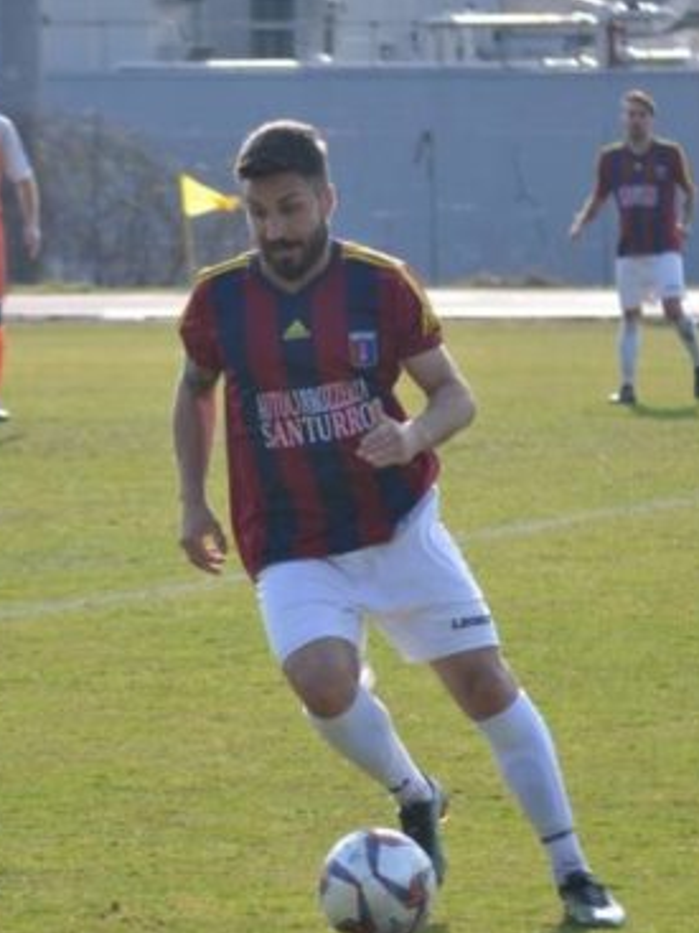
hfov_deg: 5.5
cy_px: 488
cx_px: 277
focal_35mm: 268
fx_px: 7220
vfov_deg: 7.4
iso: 400
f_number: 4.5
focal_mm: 98
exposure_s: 1/1000
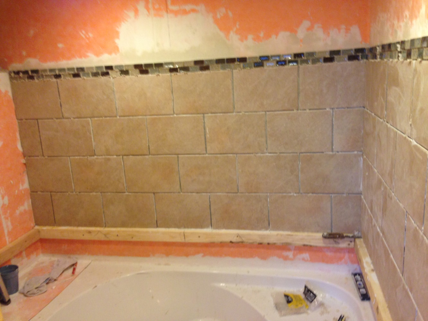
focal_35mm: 33
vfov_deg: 43.0
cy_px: 160
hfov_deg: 55.3
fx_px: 408
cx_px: 214
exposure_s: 1/20
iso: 160
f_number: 2.4
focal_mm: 4.12
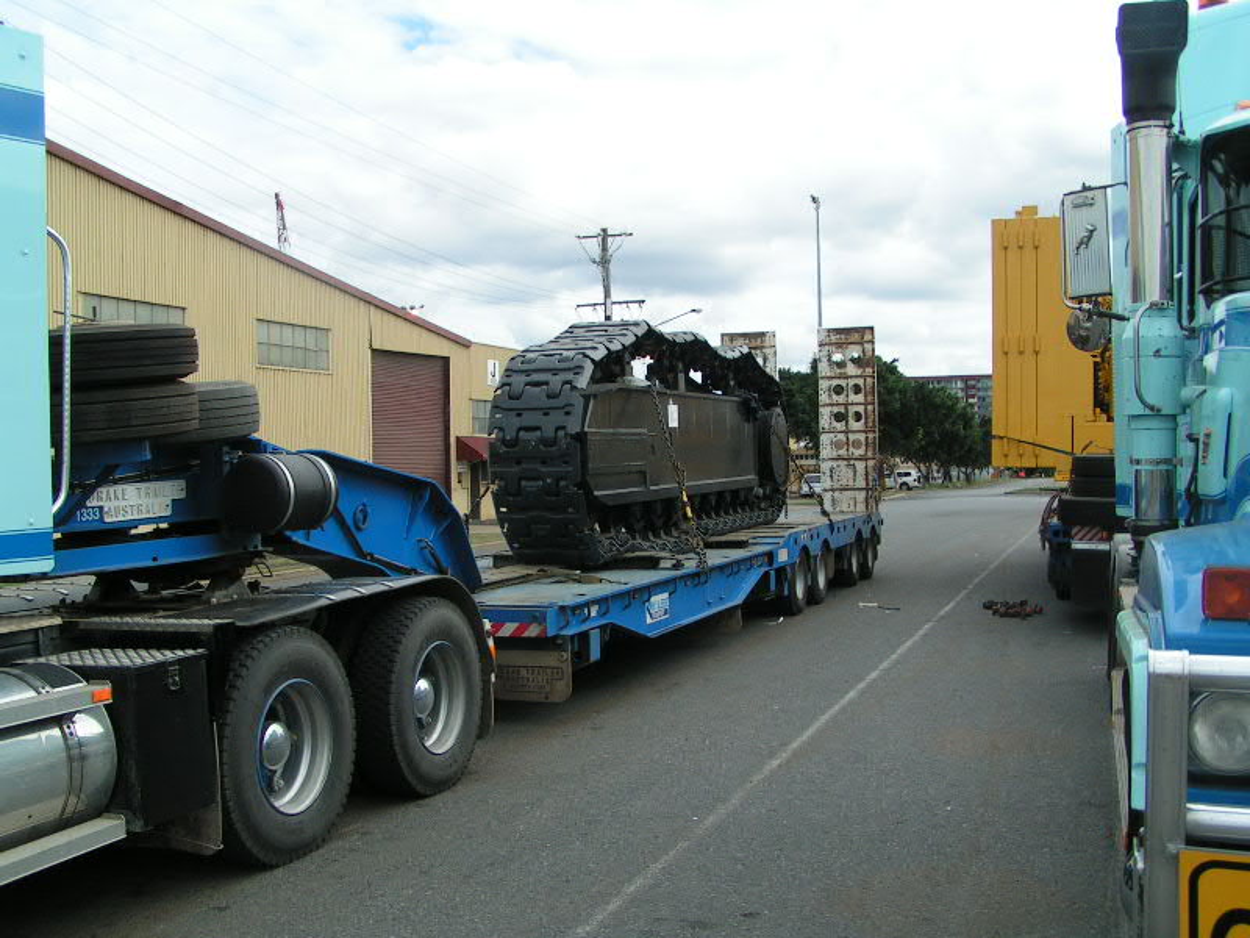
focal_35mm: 38
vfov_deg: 37.7
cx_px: 625
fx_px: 1372
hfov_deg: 49.0
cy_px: 469
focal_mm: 5.8
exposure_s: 1/250
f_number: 5.6
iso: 50
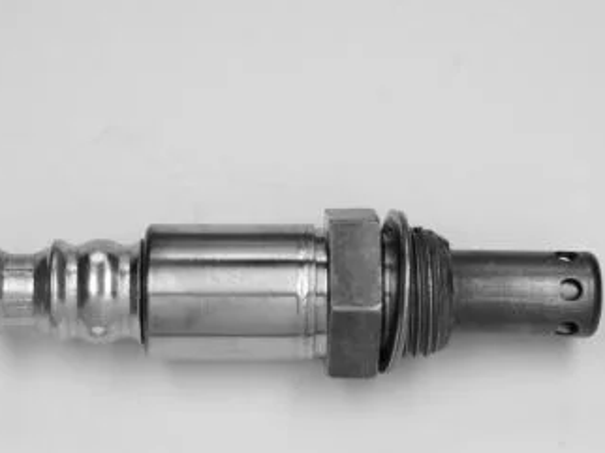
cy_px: 285
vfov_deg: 14.3
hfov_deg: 19.1
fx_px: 1799
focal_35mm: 103
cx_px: 254
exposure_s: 1/40
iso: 400
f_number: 10
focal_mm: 50
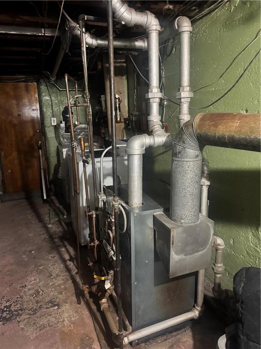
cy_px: 174
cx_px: 130
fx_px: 241
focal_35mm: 24
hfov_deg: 56.8
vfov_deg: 71.6
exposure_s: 1/30
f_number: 1.78
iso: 1250
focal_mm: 6.76
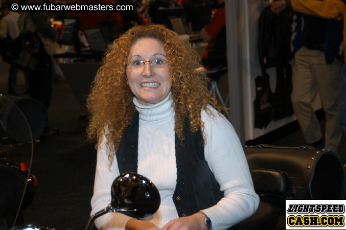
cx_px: 173
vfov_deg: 18.1
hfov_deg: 27.0
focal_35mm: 75
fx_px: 720
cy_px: 115
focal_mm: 50
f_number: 5
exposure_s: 1/60
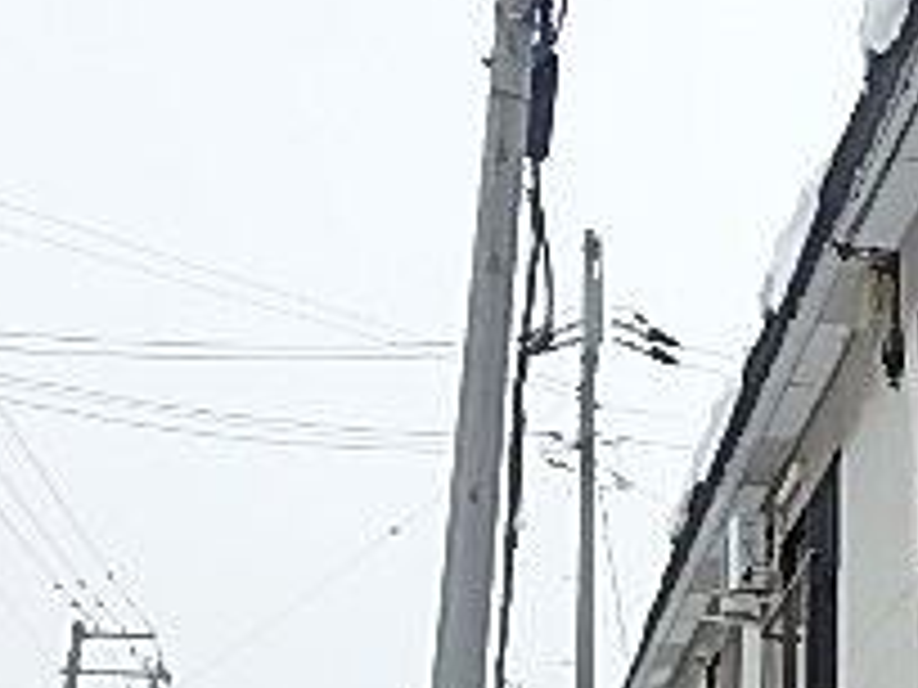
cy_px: 648
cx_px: 1368
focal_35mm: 66
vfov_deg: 21.6
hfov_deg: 23.6
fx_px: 1750
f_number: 6
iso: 125
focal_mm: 3.7
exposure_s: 1/400
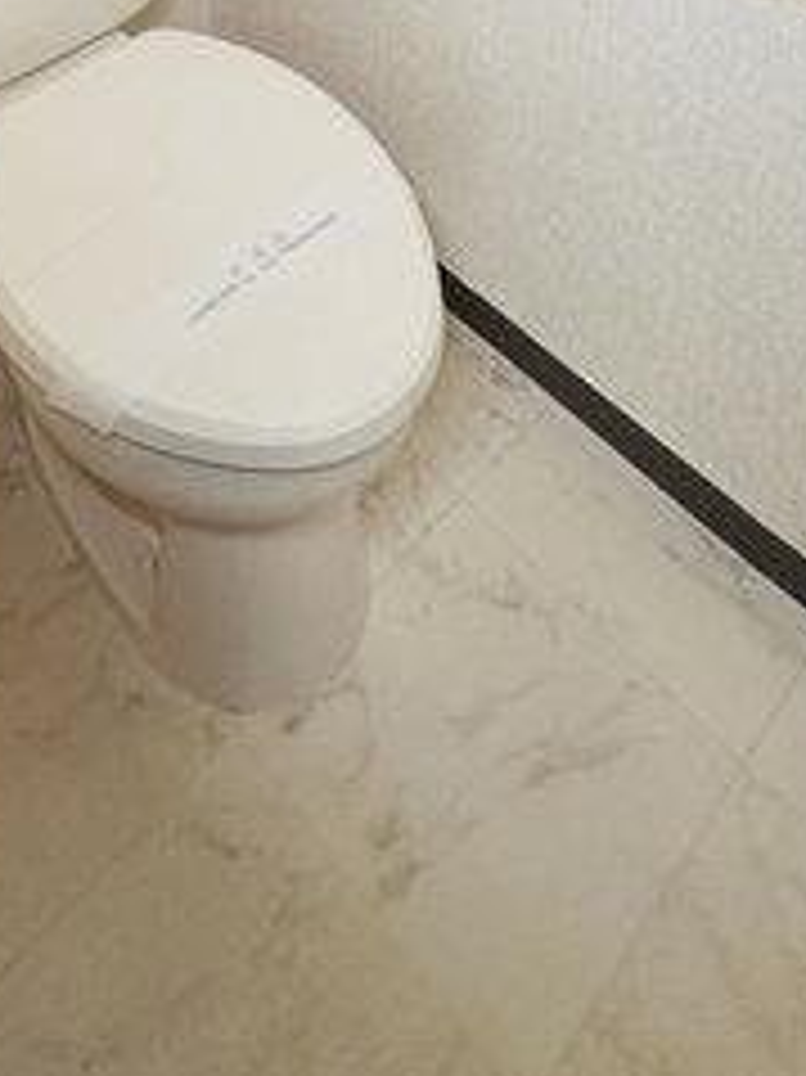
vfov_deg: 31.5
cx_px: 250
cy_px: -414
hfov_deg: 34.7
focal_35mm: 41
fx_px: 1274
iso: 100
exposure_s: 1/99
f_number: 2.2
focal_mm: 2.22
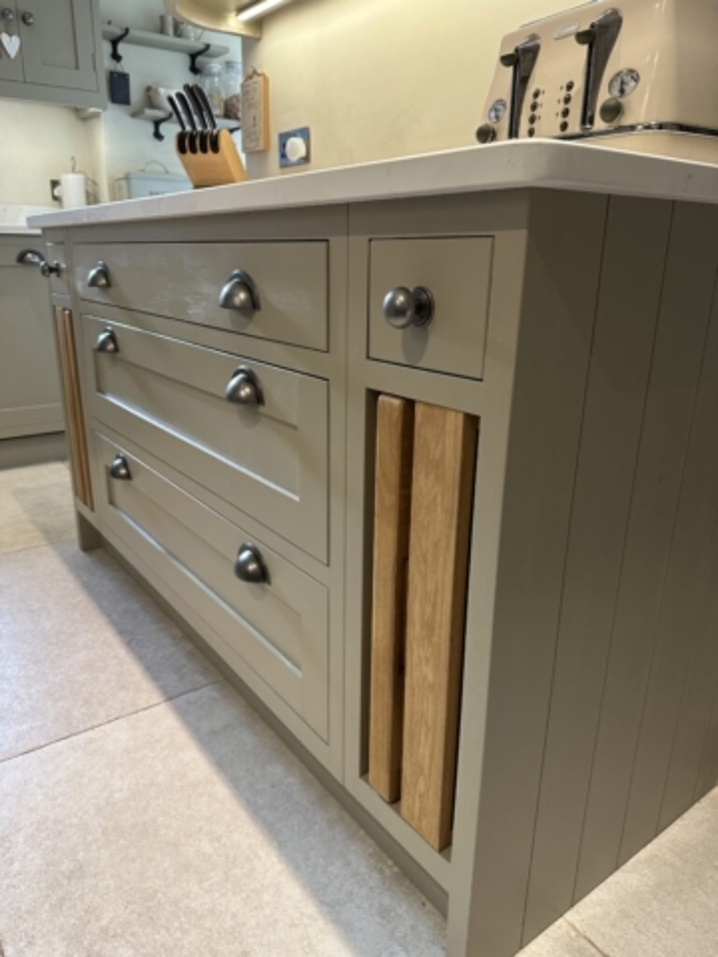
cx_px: 359
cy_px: 478
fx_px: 664
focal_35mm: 24
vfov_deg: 71.6
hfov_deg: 56.8
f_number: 1.78
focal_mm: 6.86
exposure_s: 1/50
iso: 200
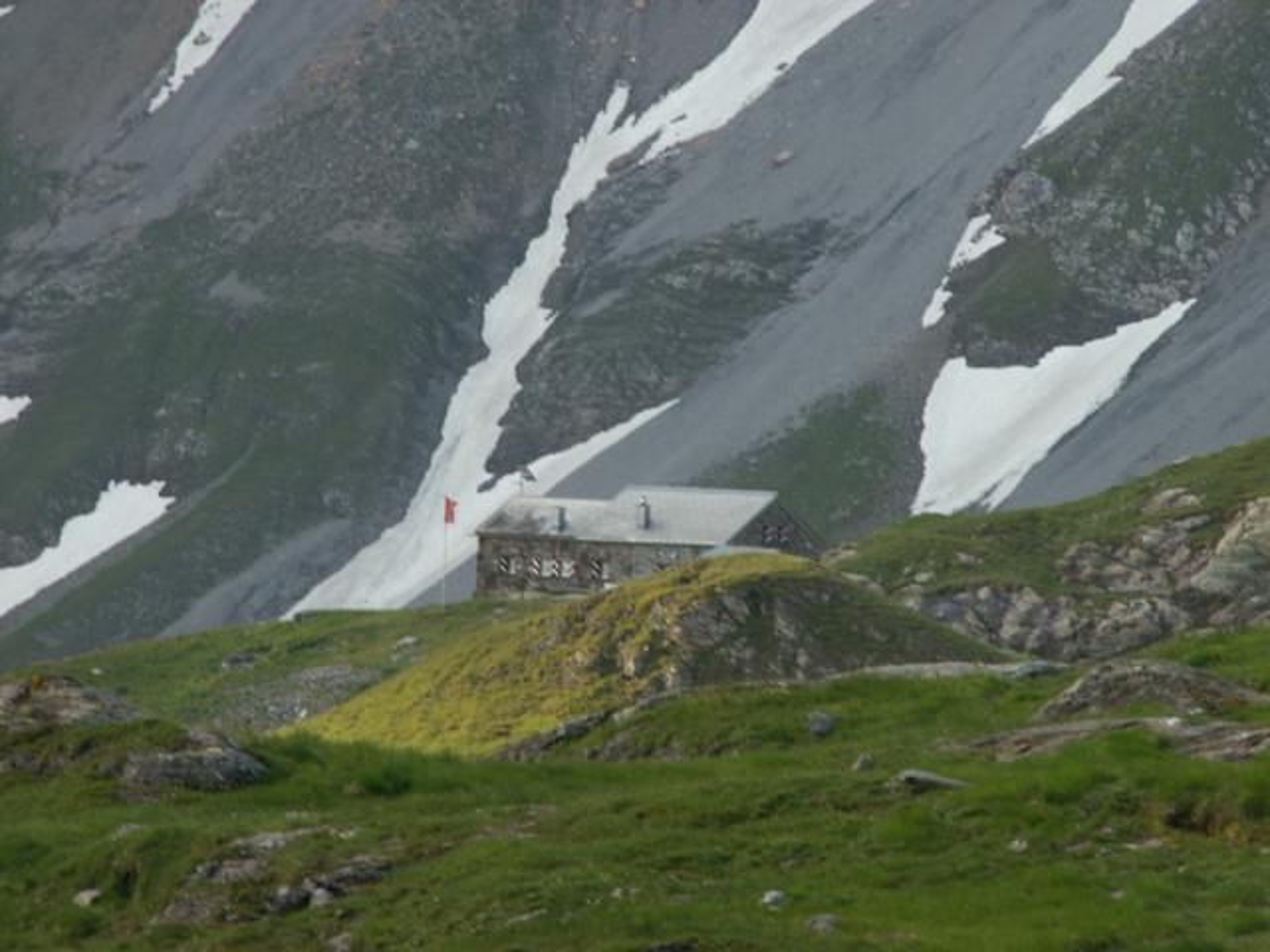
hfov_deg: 9.7
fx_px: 7448
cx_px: 635
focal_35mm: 203
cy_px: 476
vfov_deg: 7.3
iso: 50
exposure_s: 1/40
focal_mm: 33.16
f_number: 6.3
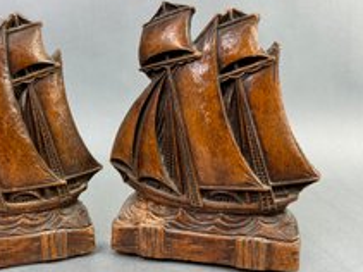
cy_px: 139
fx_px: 409
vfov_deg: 36.8
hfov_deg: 46.9
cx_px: 113
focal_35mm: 39
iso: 64
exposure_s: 1/120
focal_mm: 6.76
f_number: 1.78
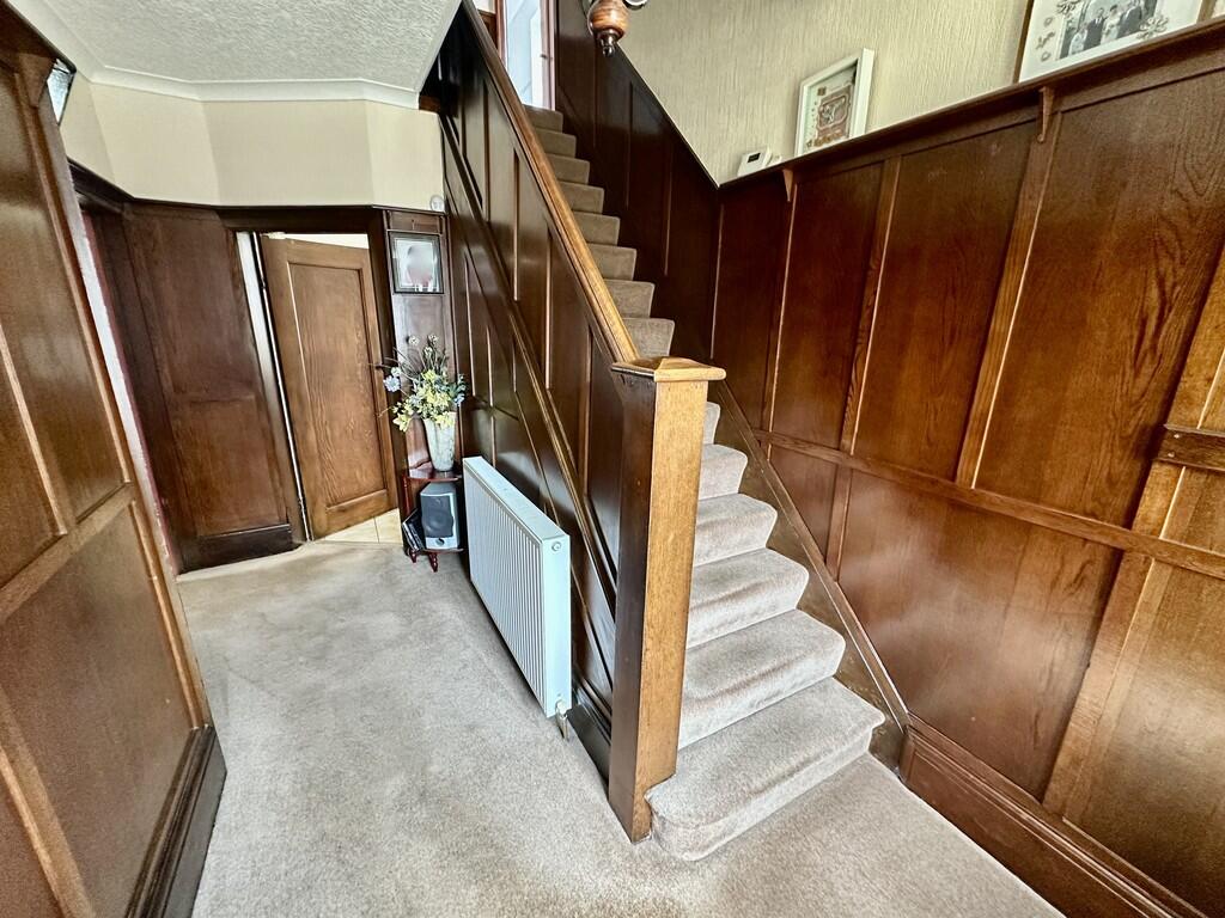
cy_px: 459
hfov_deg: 102.1
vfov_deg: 85.7
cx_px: 612
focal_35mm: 14
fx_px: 495
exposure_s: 1/60
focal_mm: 2.22
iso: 500
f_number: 2.2
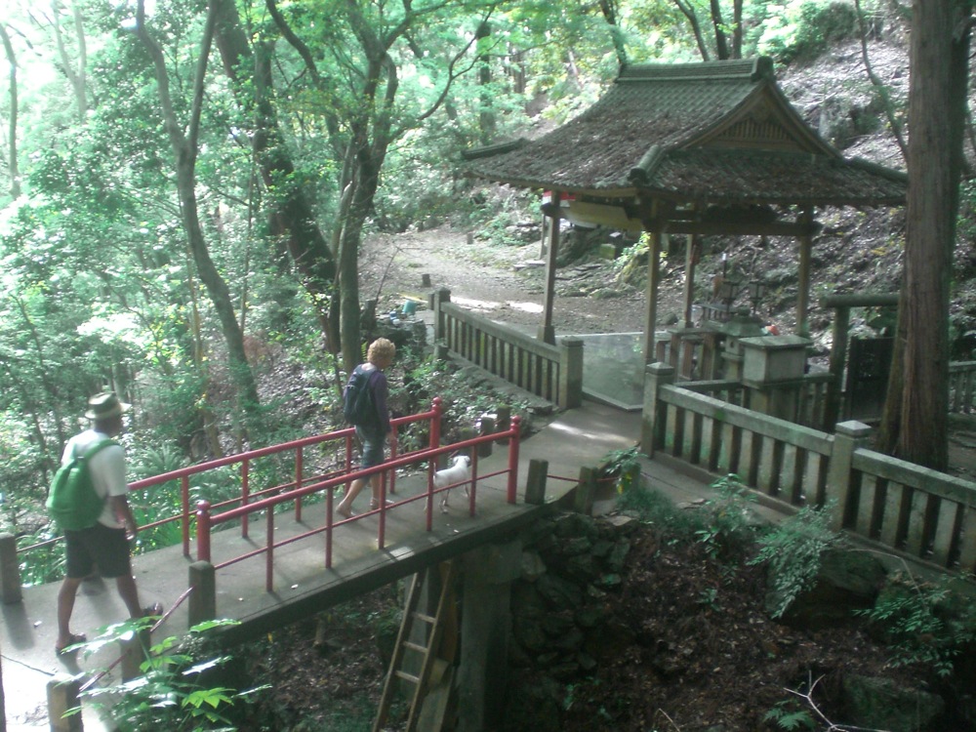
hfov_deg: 49.0
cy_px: 366
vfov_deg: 37.7
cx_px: 488
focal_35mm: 38
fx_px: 1071
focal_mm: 6.3
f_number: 3.1
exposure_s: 1/20
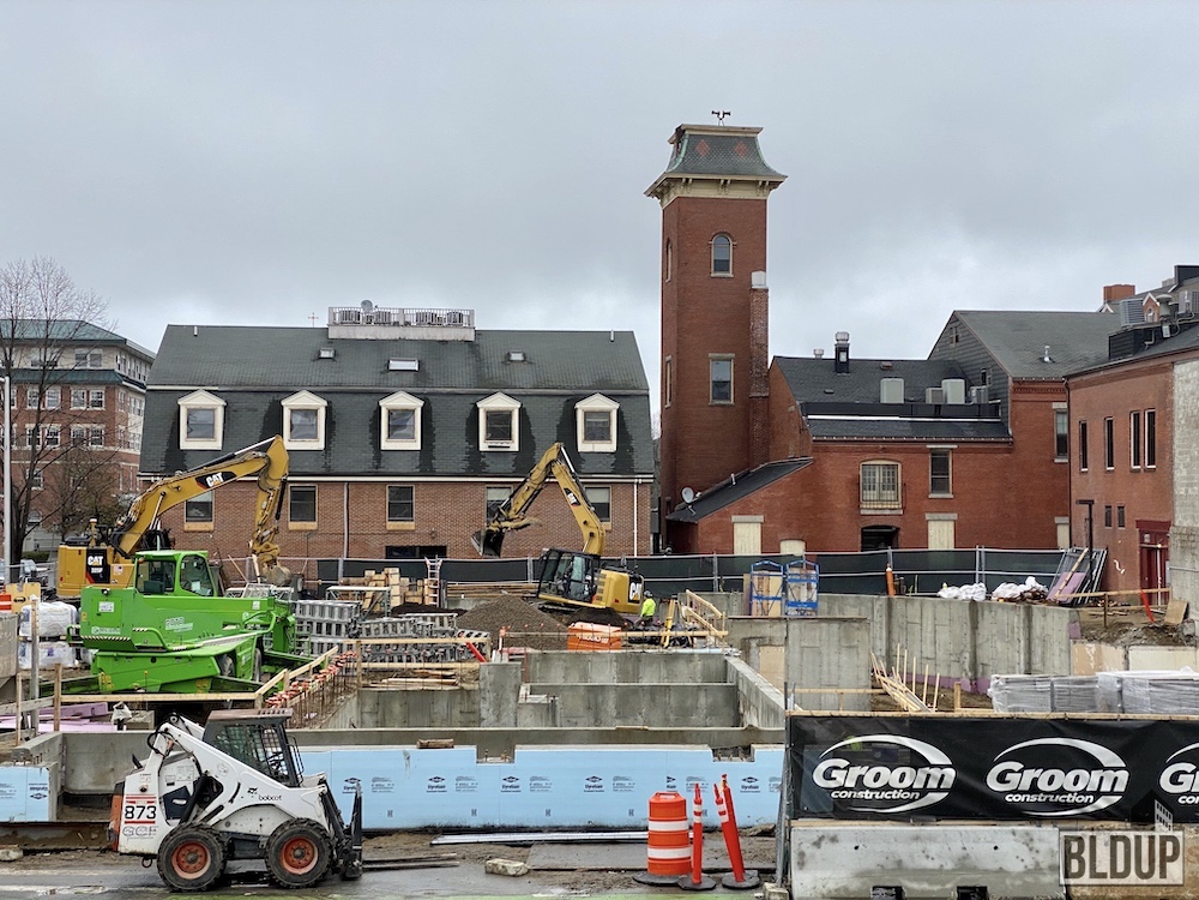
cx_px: 600
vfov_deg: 28.0
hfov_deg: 36.8
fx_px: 1801
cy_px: 450
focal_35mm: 52
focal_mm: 6
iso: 20
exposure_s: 1/940
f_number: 2
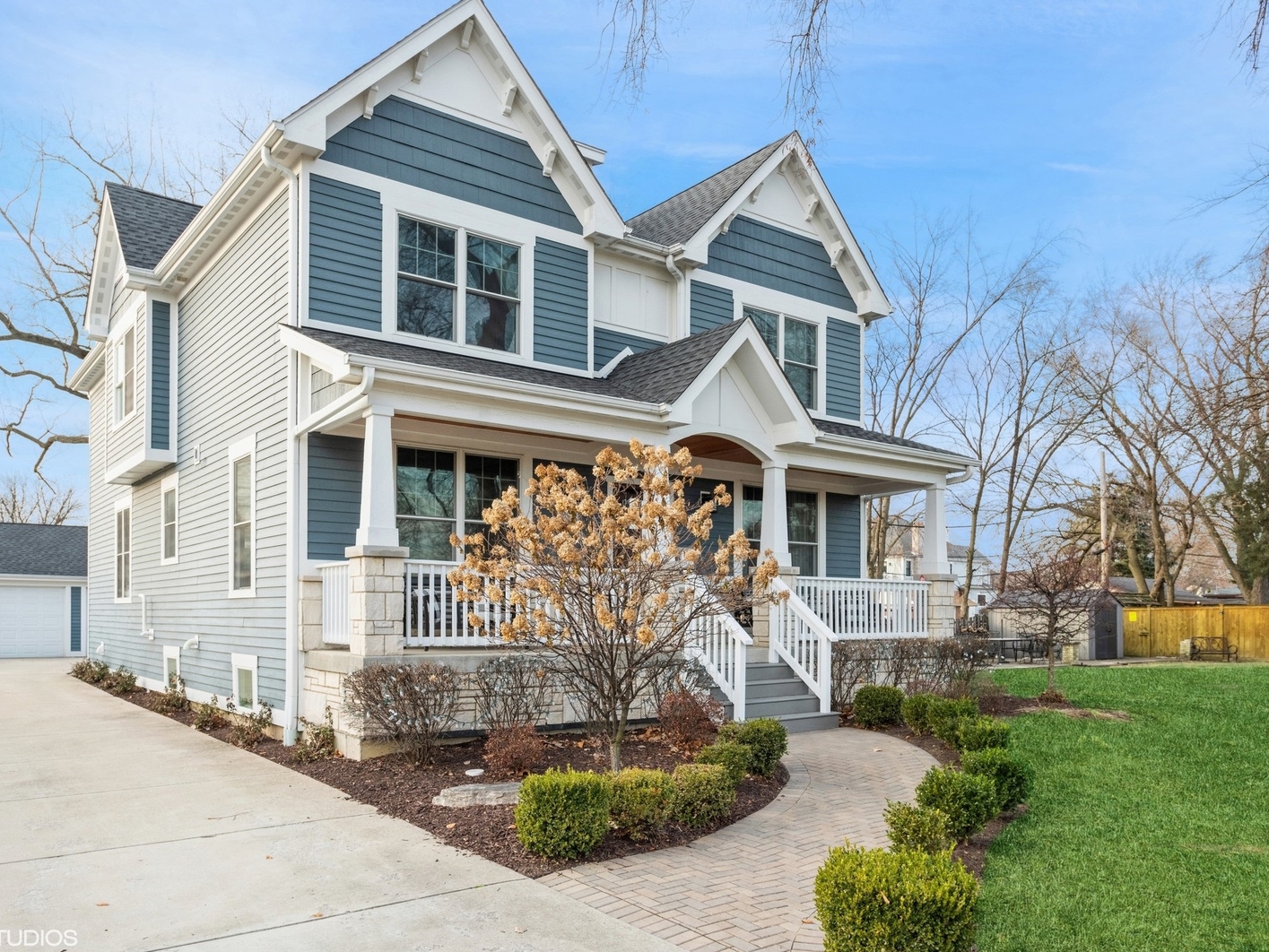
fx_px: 1210
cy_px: 473
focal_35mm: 33
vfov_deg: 43.0
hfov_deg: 55.3
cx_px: 617
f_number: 8
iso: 400
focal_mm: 30
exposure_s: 1/100
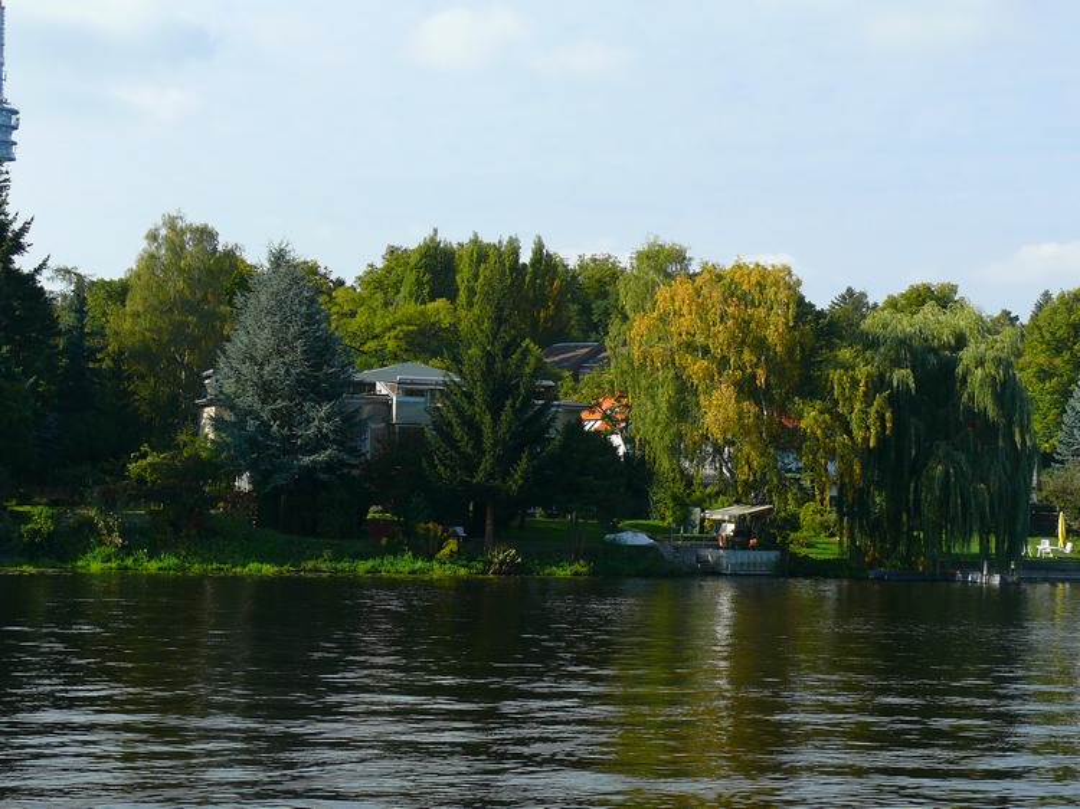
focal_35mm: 73
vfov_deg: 20.2
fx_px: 2277
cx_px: 540
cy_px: 404
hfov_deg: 26.7
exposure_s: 1/200
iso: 100
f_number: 4
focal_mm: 12.2
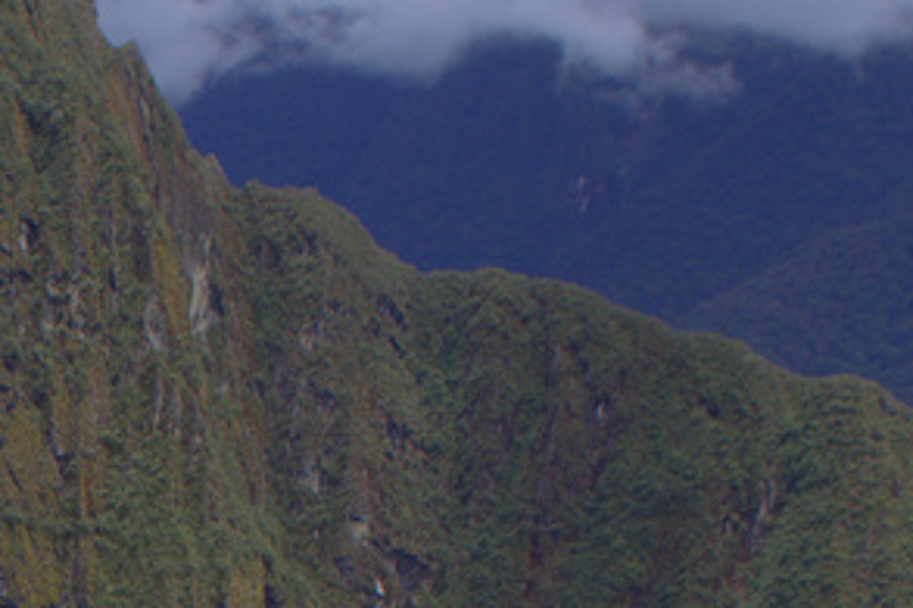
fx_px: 2788
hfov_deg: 16.8
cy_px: 1105
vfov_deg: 11.5
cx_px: -474
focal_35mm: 110
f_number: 5.6
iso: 100
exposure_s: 1/125
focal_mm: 24
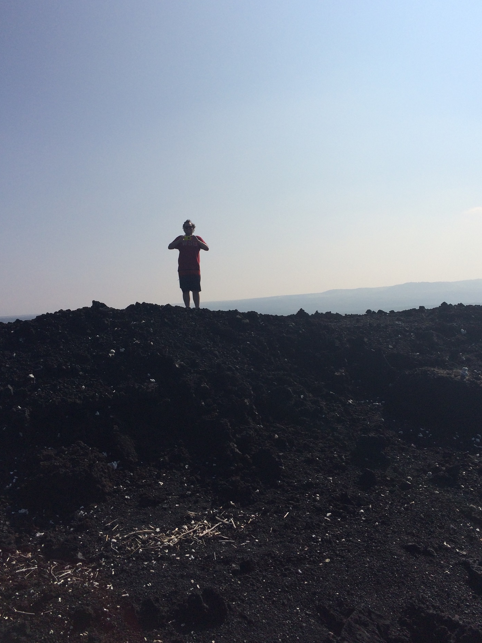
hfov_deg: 45.4
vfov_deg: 58.3
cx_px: 243
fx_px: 576
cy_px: 310
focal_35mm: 31
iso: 40
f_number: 2.2
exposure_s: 1/8264
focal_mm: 4.15
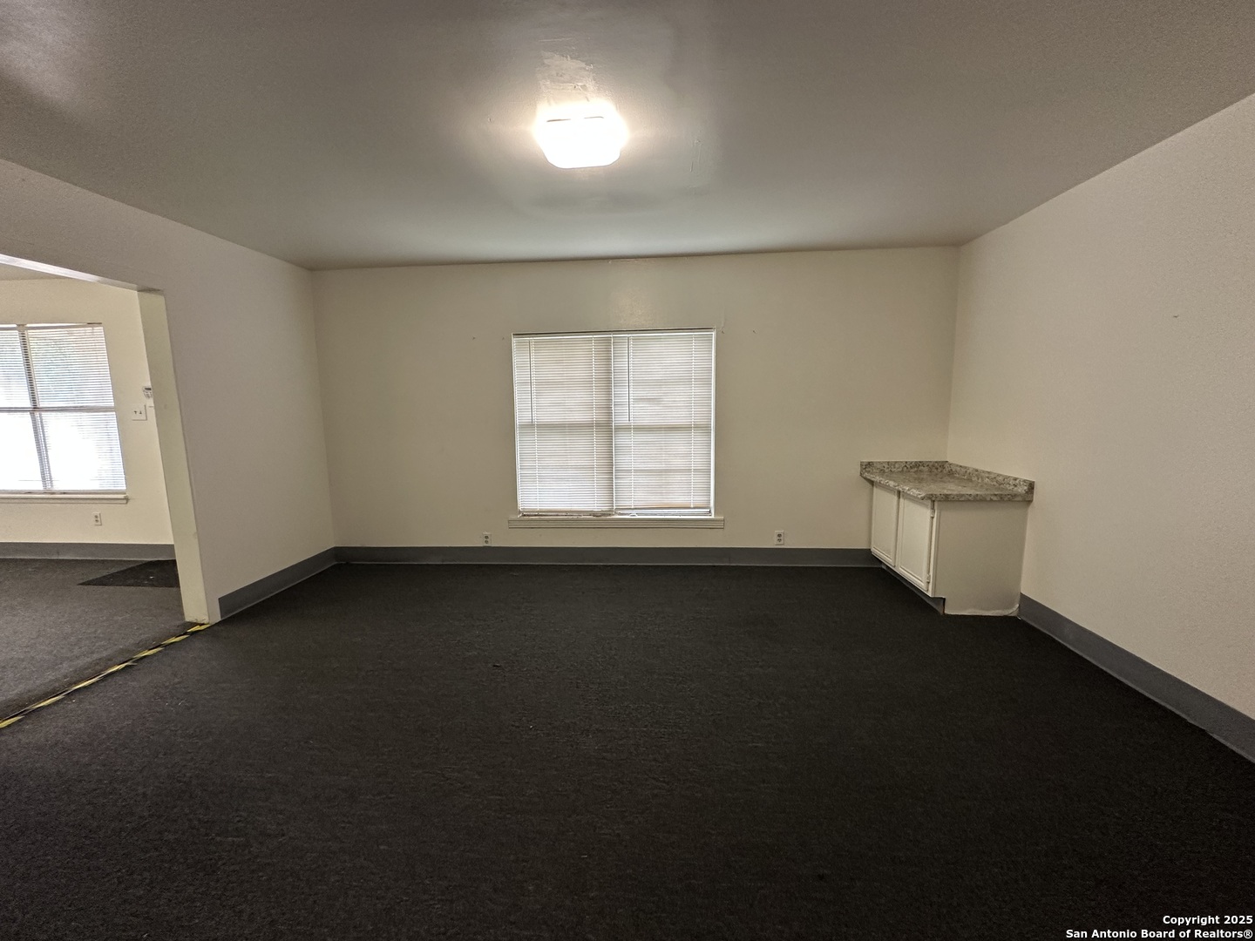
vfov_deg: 85.7
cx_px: 628
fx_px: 508
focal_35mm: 14
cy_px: 470
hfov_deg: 102.1
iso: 200
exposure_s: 1/60
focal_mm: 2.22
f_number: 2.2
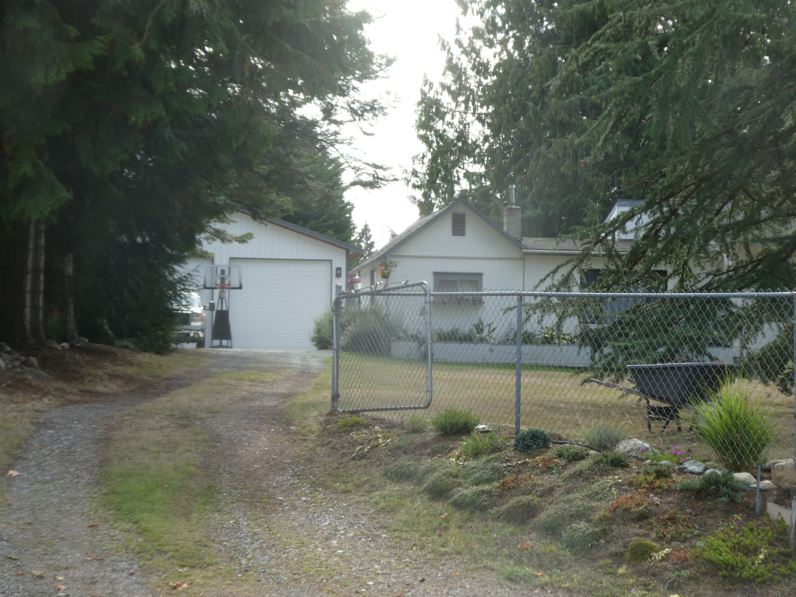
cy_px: 298
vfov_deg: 22.6
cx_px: 398
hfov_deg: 29.8
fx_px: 1495
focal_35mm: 65
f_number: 4.4
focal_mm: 11.7
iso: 80
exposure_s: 1/160
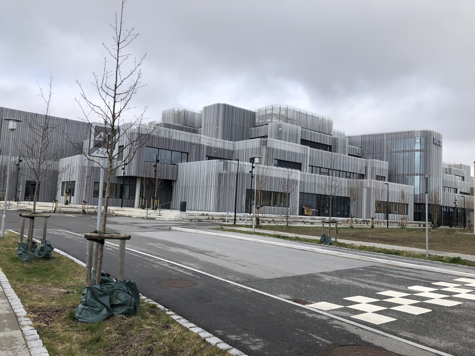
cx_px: 238
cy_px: 178
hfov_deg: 63.4
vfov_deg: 49.7
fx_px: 384
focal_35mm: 28
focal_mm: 3.99
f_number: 1.8
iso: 20
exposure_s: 1/1845
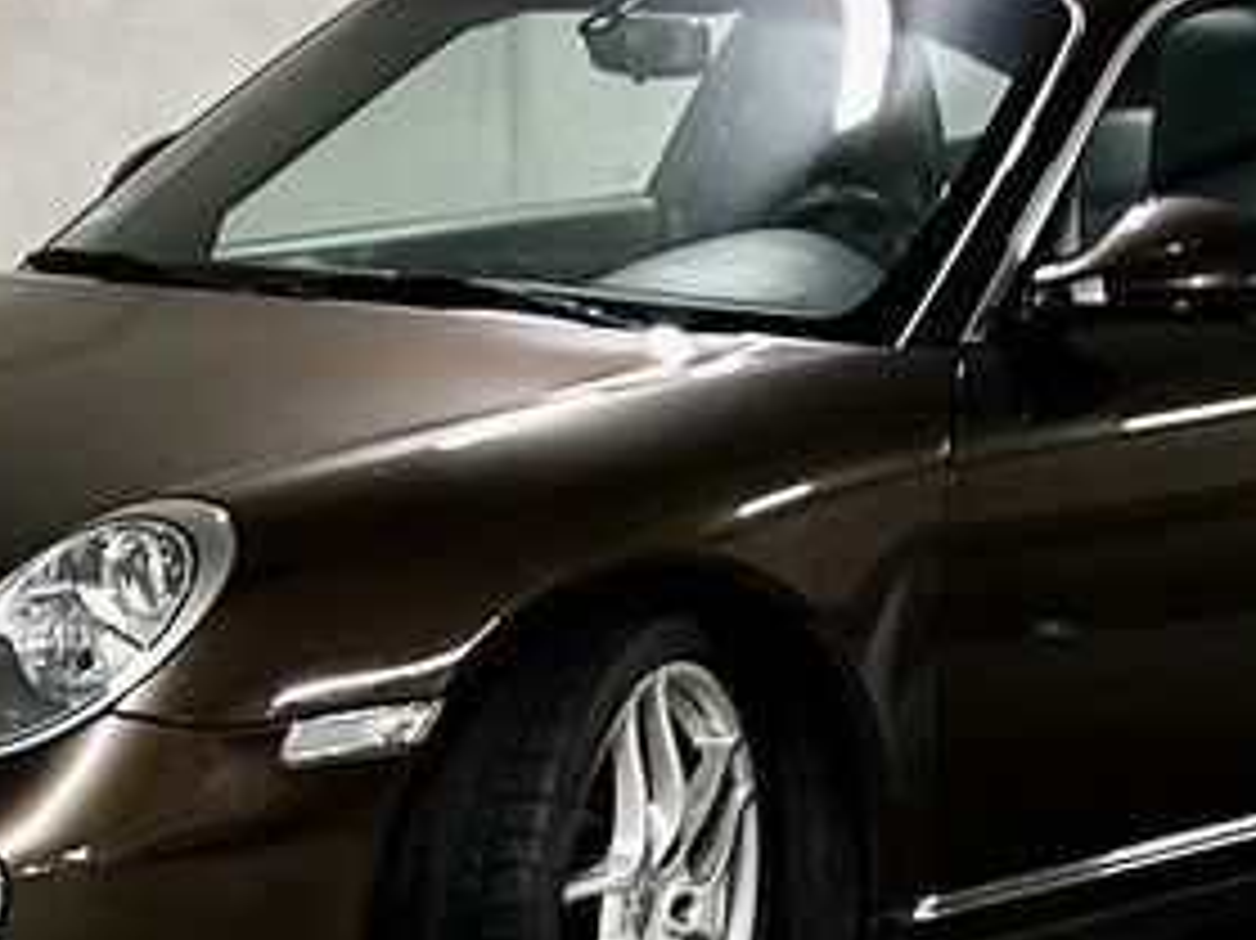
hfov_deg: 29.4
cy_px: 376
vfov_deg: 22.2
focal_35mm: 66
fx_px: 2394
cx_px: 662
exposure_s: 1/50
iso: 125
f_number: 1.78
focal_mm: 6.86
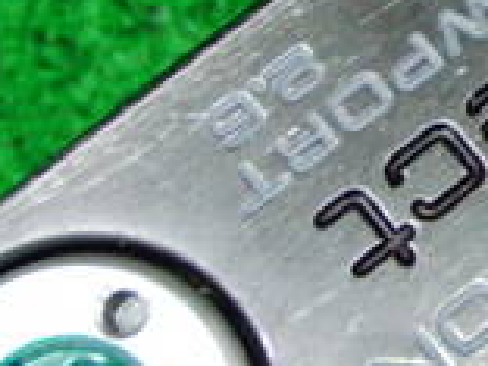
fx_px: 2143
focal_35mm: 152
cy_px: -19
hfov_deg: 12.6
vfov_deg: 9.7
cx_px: 638
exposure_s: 1/40
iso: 400
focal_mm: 6.42
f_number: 3.6
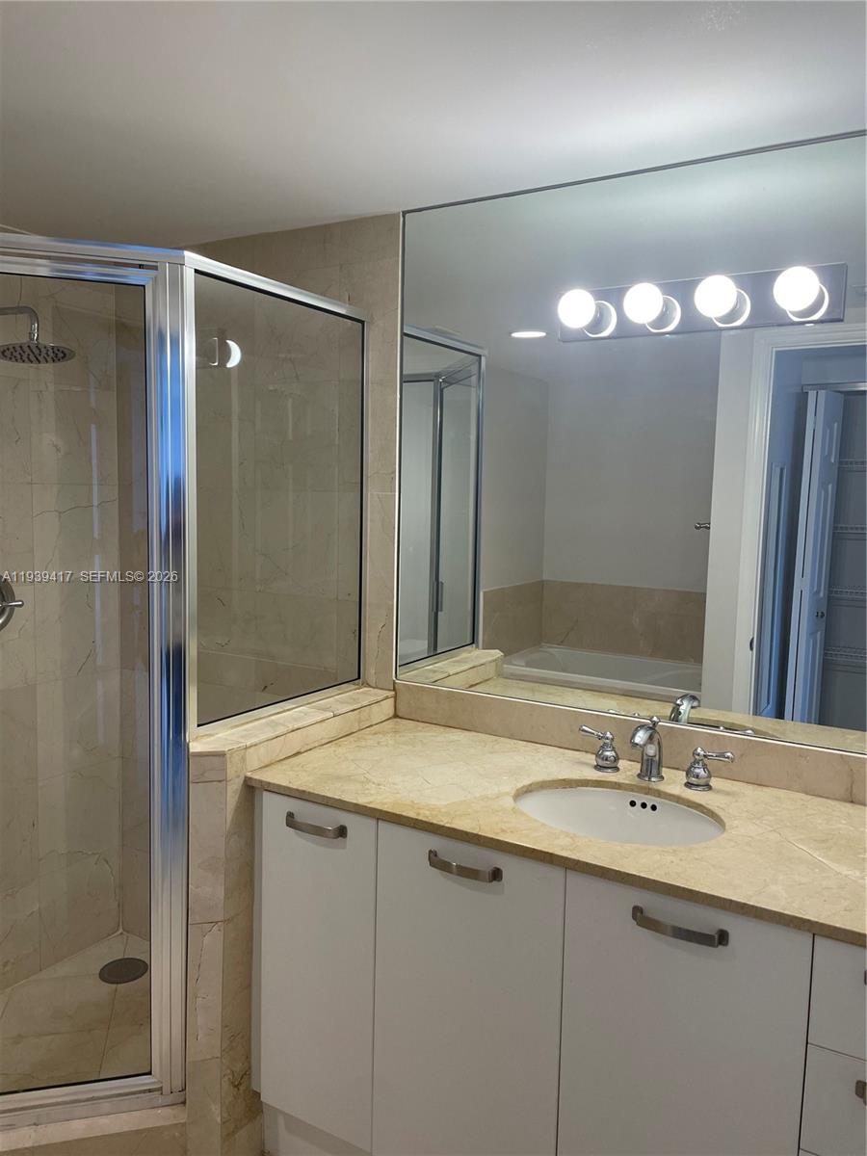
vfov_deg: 67.3
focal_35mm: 26
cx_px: 434
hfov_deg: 53.1
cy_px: 578
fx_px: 868
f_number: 1.6
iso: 80
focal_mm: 4.2
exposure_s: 1/120
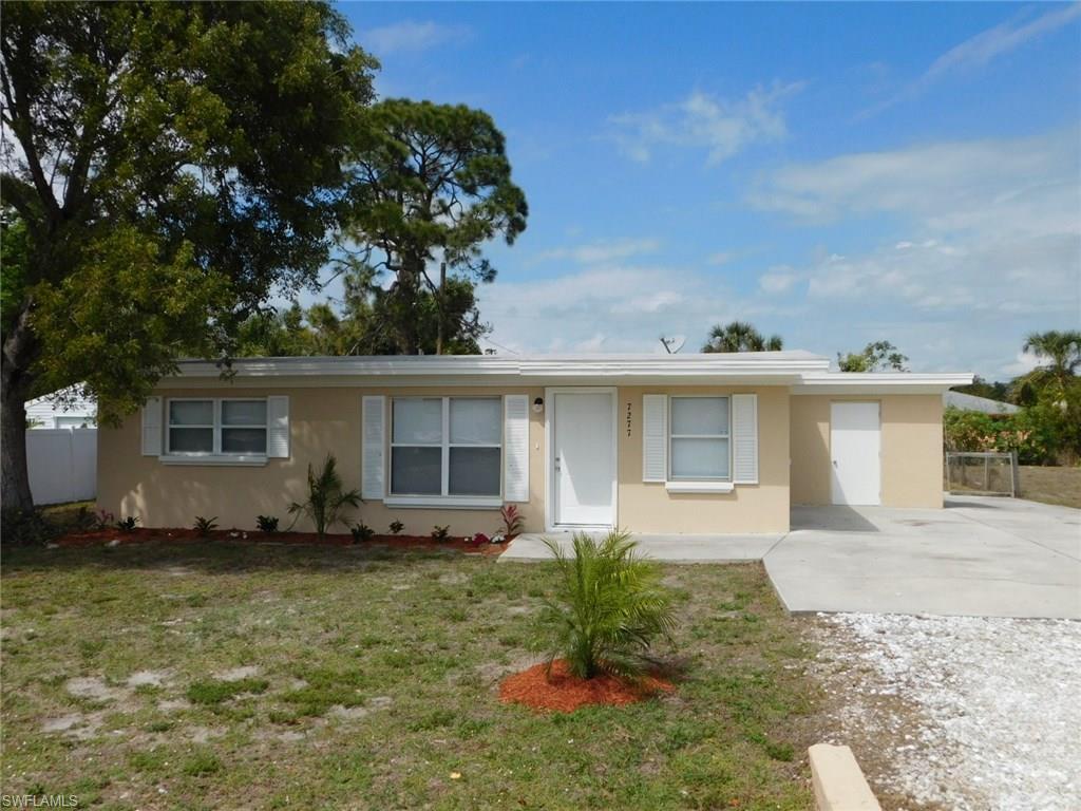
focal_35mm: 30
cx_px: 540
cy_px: 406
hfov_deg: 60.0
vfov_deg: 46.8
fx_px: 937
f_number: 6.4
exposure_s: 1/800
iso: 125
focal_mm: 5.3
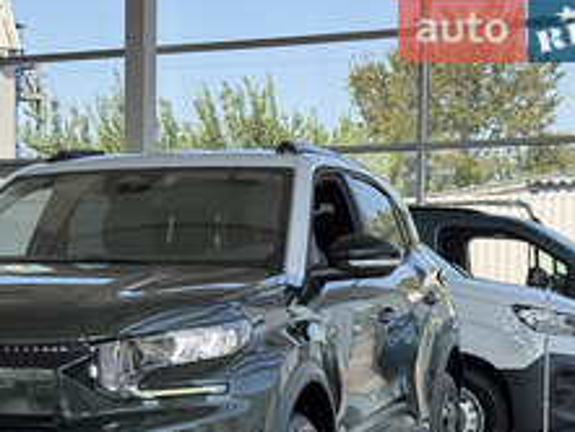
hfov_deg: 22.2
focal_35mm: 87
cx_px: 120
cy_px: 362
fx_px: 1446
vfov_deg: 16.8
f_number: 1.78
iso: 80
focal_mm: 6.76
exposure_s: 1/510
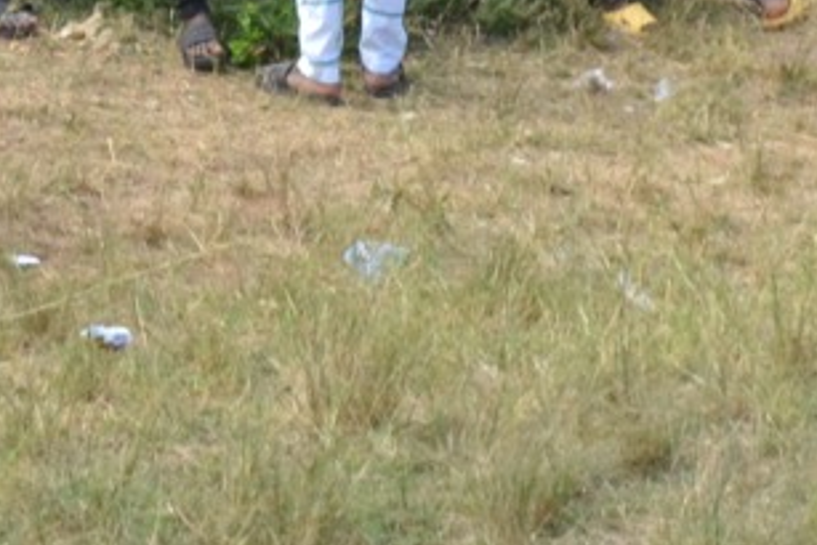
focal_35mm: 172
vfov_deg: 7.4
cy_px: -824
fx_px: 3905
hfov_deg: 11.9
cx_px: 444
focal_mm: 22
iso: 800
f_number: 11
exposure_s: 1/400
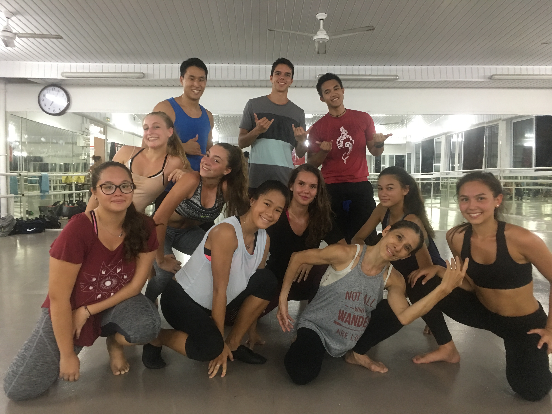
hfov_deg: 61.7
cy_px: 207
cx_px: 276
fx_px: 462
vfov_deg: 48.2
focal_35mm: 29
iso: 80
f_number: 2.2
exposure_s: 1/8
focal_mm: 4.15
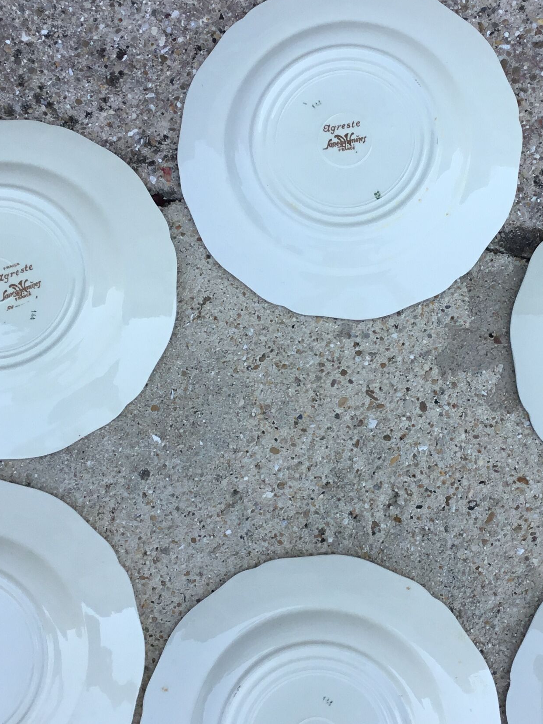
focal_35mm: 61
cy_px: 365
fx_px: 1276
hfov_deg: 23.9
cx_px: 350
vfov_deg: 31.7
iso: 25
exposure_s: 1/503
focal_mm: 3.3
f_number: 2.4
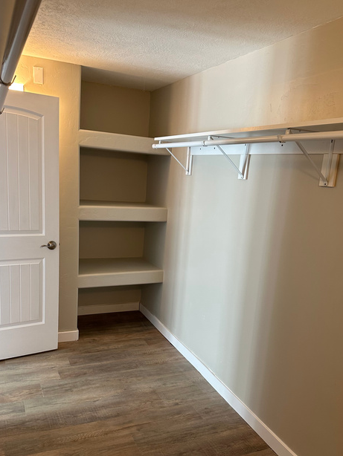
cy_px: 267
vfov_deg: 59.6
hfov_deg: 46.8
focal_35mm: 30
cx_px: 170
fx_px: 396
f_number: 1.78
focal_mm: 6.86
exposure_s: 1/60
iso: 160
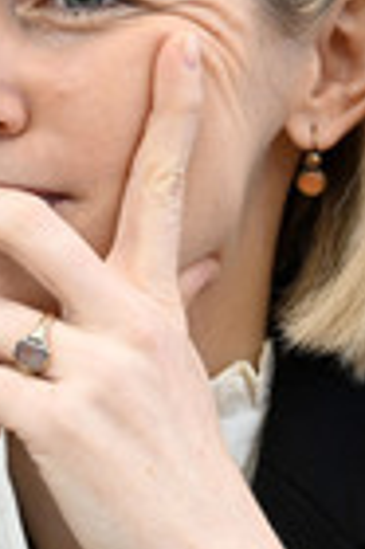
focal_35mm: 516
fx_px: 7866
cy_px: 71
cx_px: 6
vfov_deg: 4.0
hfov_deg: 2.7
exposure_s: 1/400
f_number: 6.3
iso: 4000
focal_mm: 160
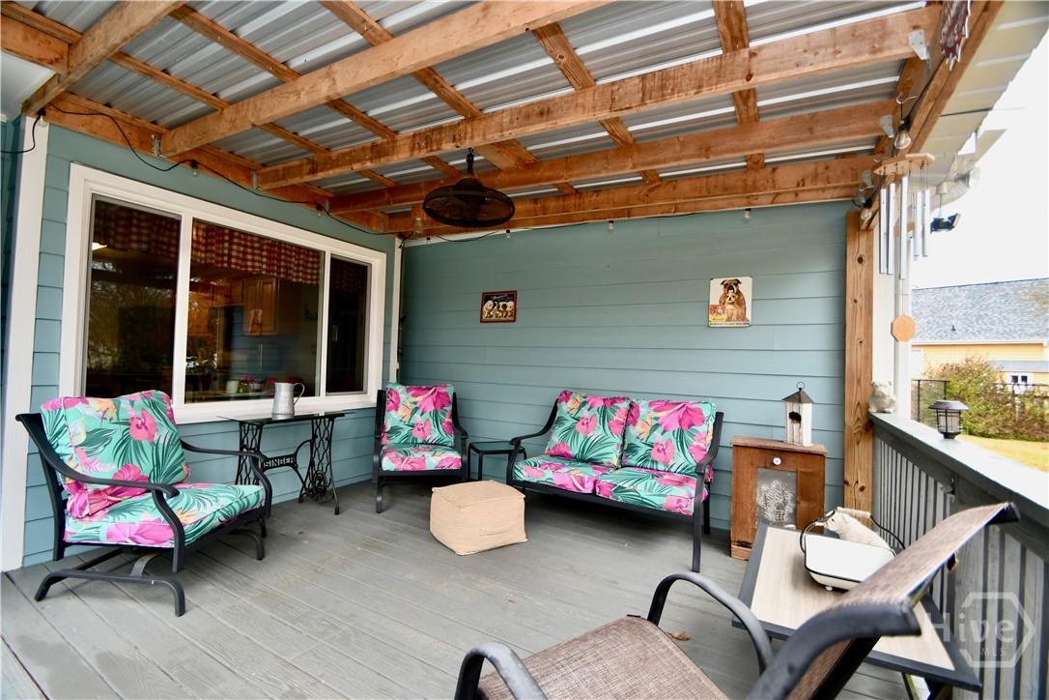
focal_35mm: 15
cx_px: 524
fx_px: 437
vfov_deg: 77.3
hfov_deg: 100.4
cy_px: 350
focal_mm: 10
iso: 320
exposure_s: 1/60
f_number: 4
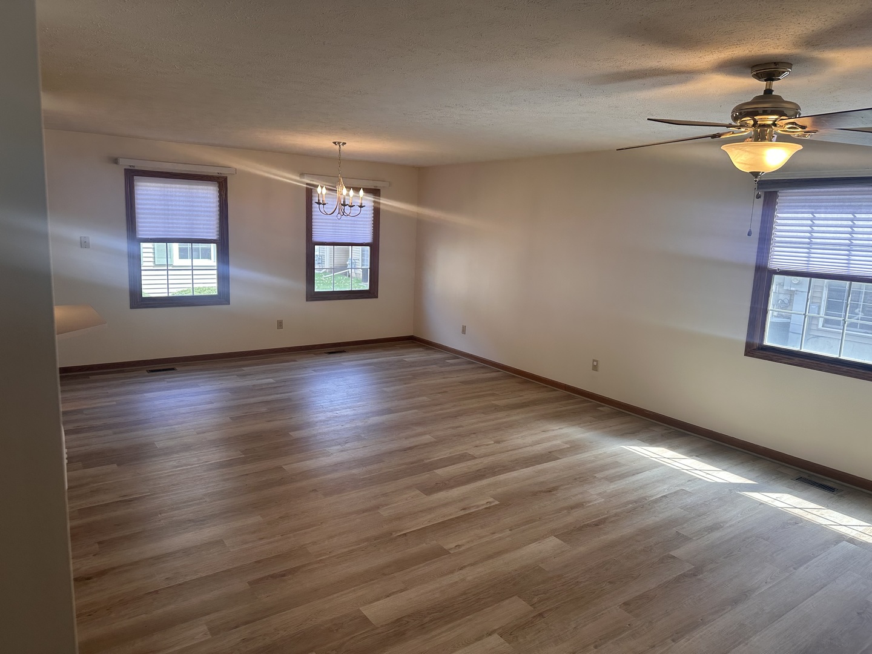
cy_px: 327
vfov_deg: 56.8
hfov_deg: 71.6
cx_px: 436
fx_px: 605
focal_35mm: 24
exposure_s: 1/153
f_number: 1.78
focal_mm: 6.86
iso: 125
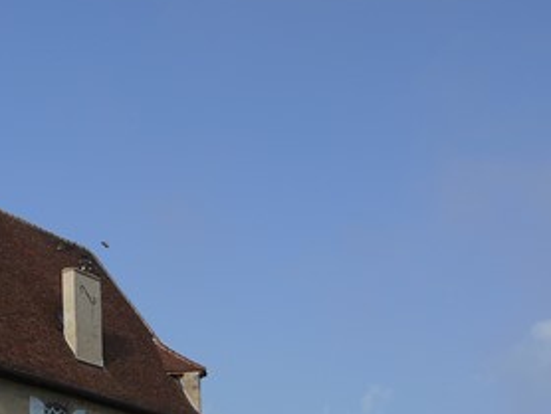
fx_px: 1466
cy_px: 469
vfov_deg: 15.6
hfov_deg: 19.5
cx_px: -176
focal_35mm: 92
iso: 160
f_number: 9
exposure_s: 1/400
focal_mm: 16
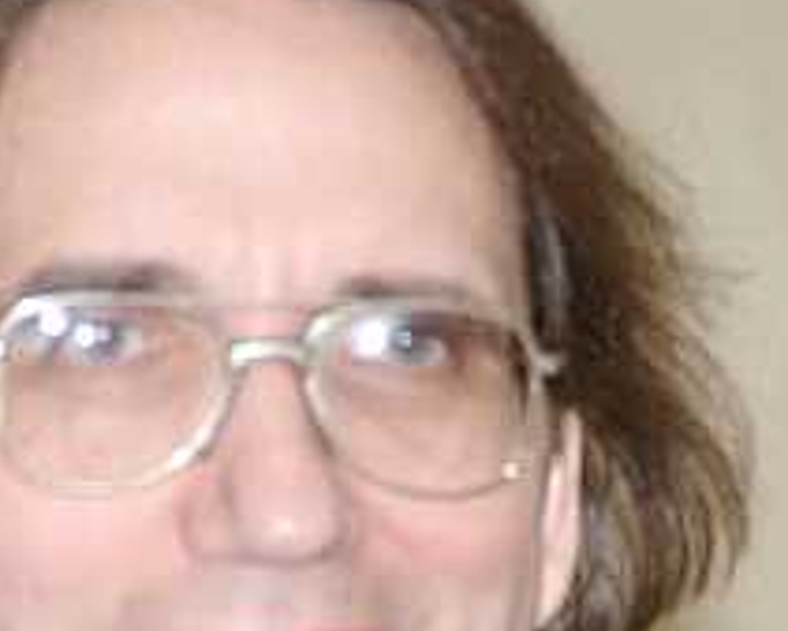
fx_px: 19939
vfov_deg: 1.8
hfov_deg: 2.3
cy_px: 521
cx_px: 164
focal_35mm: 855
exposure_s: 1/60
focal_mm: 183
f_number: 5.6
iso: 400
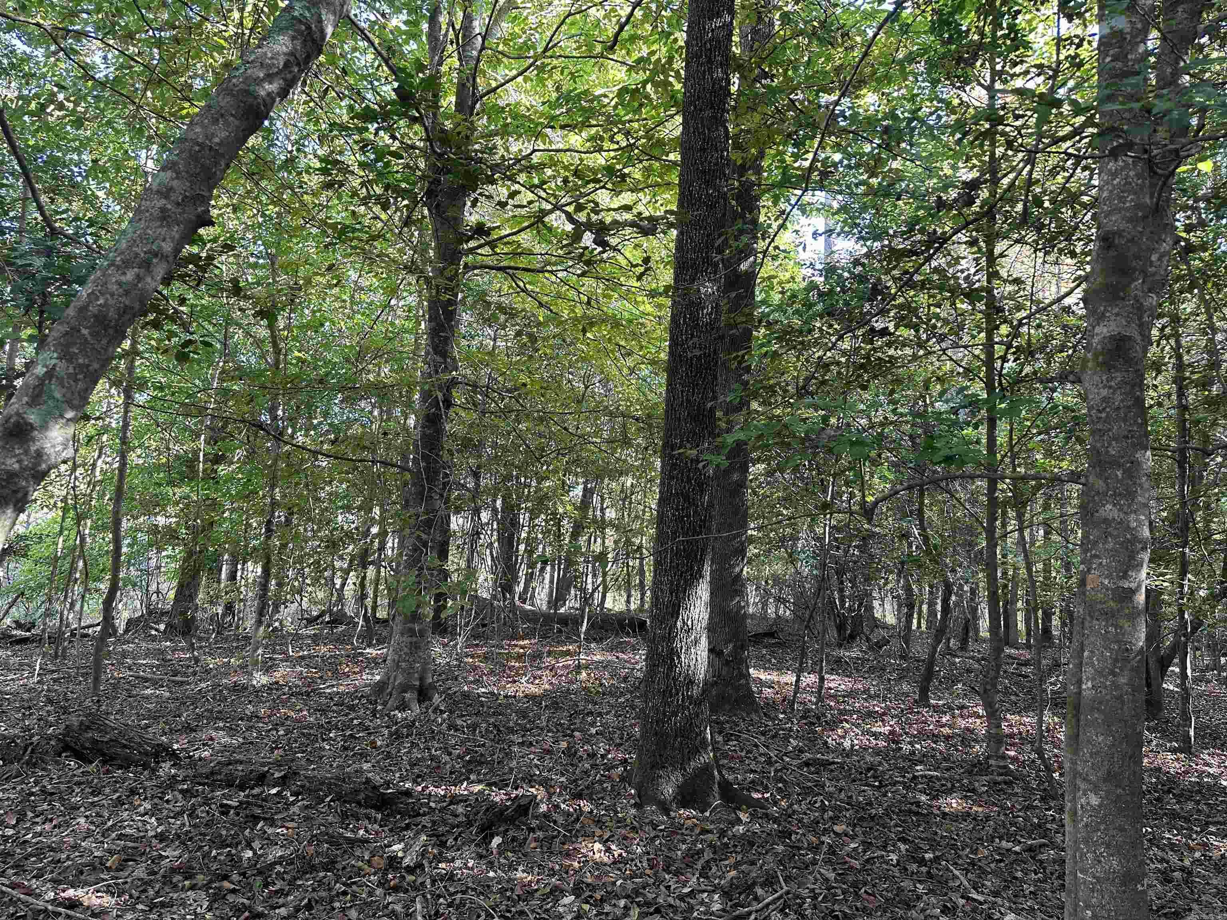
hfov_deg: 71.6
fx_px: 851
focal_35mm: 24
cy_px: 460
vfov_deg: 56.8
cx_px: 614
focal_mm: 6.86
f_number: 1.78
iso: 160
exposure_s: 1/121
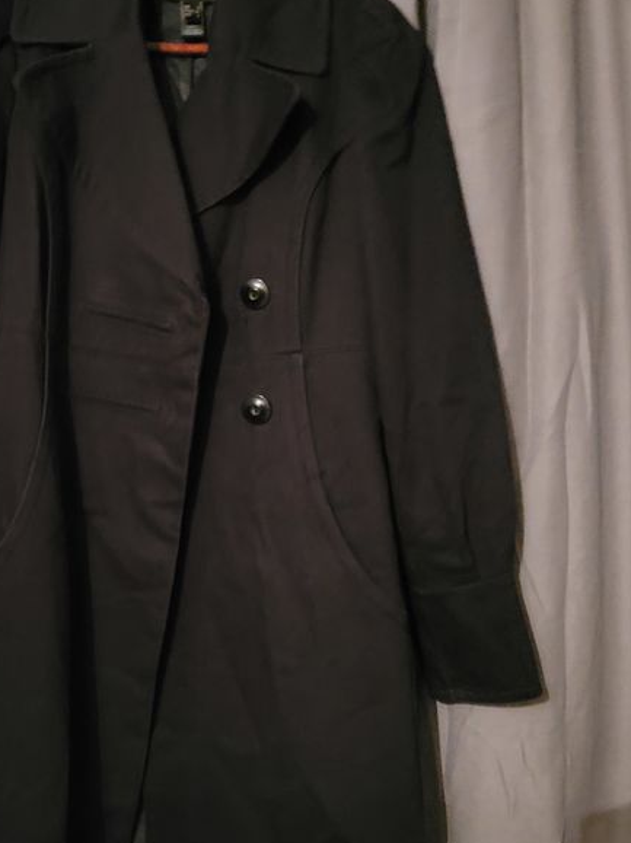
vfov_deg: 42.1
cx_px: 200
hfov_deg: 31.8
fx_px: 1095
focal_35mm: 45
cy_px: 439
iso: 2500
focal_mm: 5.4
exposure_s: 1/10
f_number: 1.8
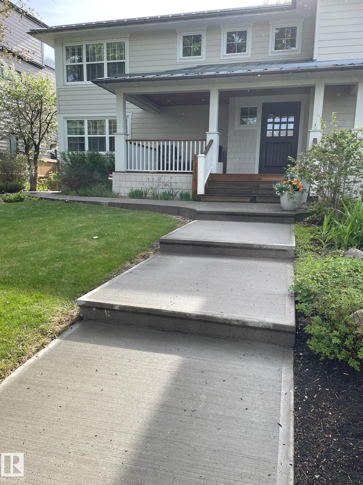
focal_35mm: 26
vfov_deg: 67.3
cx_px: 182
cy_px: 242
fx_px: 364
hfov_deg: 53.1
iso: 32
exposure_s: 1/774
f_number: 1.6
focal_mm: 4.2
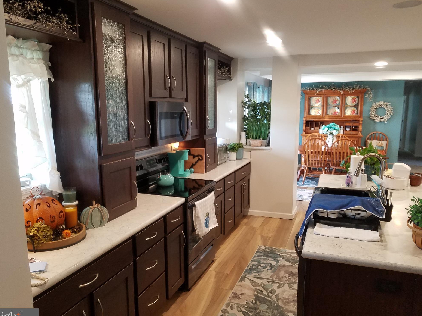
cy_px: 162
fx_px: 329
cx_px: 204
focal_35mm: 27
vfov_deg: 51.3
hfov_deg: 65.3
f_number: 1.7
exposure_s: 1/30
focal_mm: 4.2
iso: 160
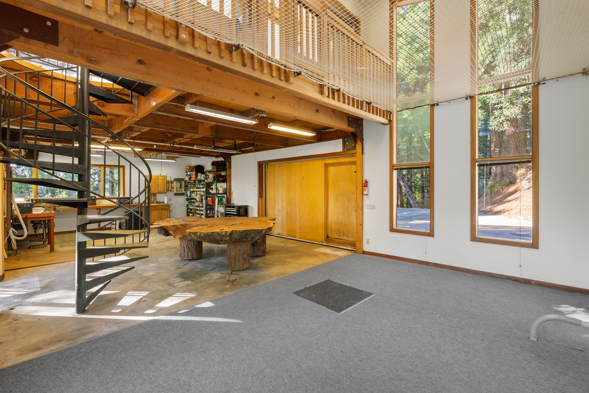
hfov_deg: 96.7
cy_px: 196
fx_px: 262
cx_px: 294
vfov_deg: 73.8
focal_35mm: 16
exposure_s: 1/2
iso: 640
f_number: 8
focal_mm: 16
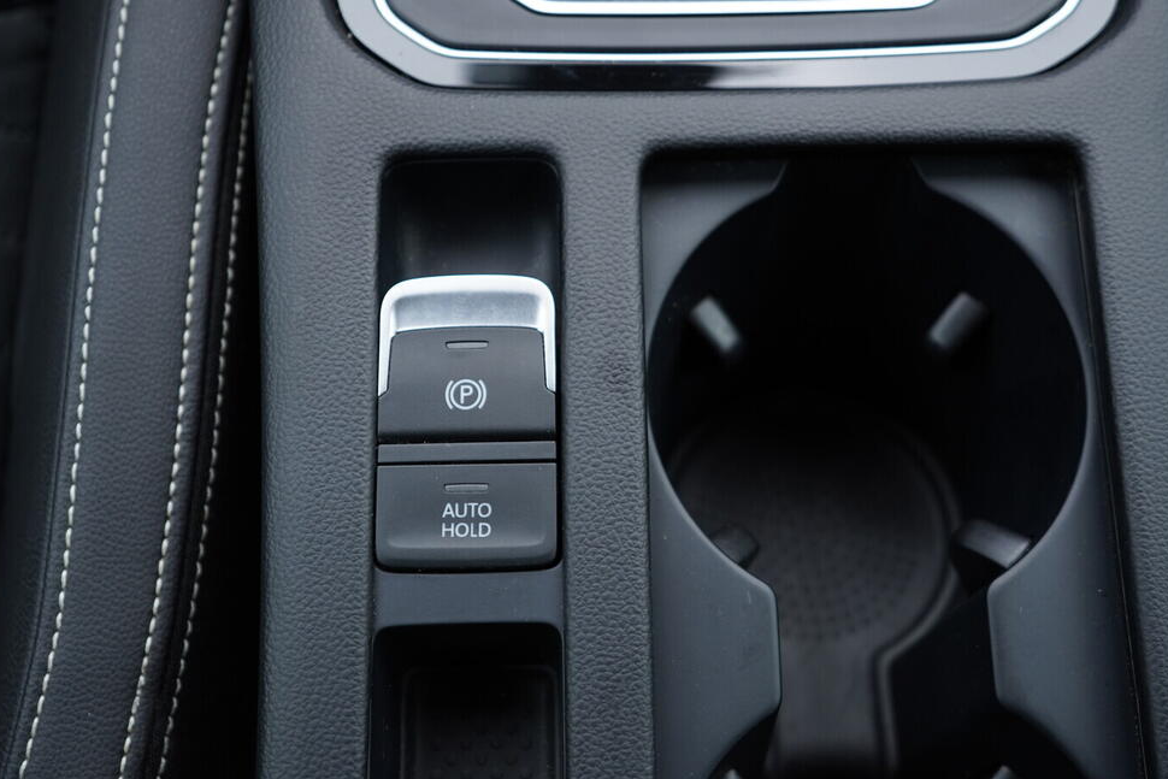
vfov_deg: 35.1
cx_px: 585
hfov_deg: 50.7
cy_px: 392
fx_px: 1233
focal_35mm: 38
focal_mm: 24
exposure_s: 1/40
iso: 200
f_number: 2.8
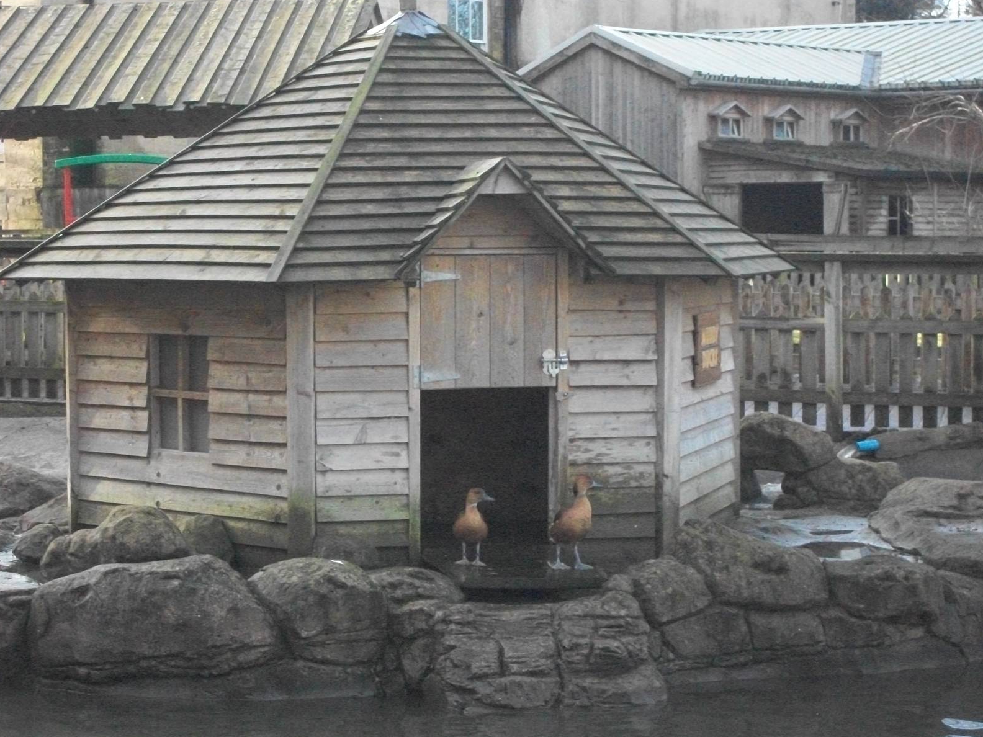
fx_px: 2755
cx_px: 493
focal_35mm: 97
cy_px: 369
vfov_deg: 15.2
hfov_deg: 20.2
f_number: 5.2
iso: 800
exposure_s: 1/400
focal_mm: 17.1
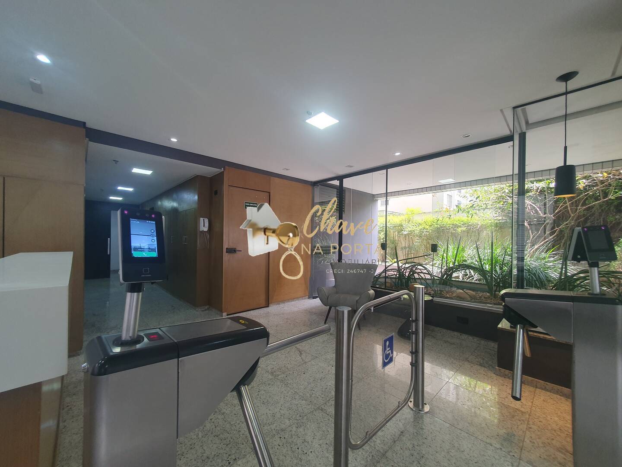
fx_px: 234
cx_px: 311
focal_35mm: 13
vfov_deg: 89.9
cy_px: 234
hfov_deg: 106.2
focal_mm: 1.8
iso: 80
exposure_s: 1/50
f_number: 2.2
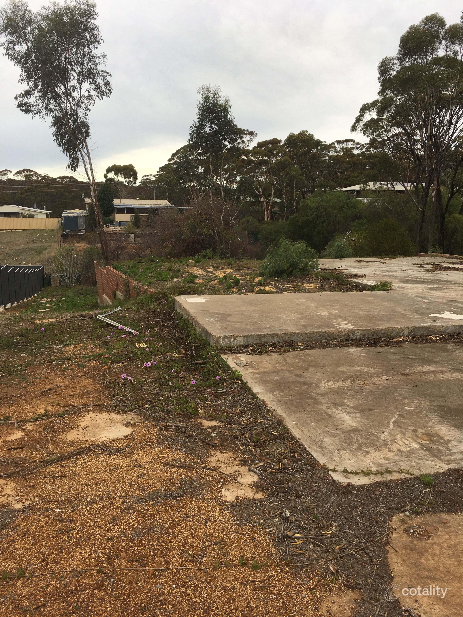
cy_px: 308
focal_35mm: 29
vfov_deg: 61.7
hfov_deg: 48.2
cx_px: 232
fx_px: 517
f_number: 2.2
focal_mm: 4.15
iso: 25
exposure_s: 1/314
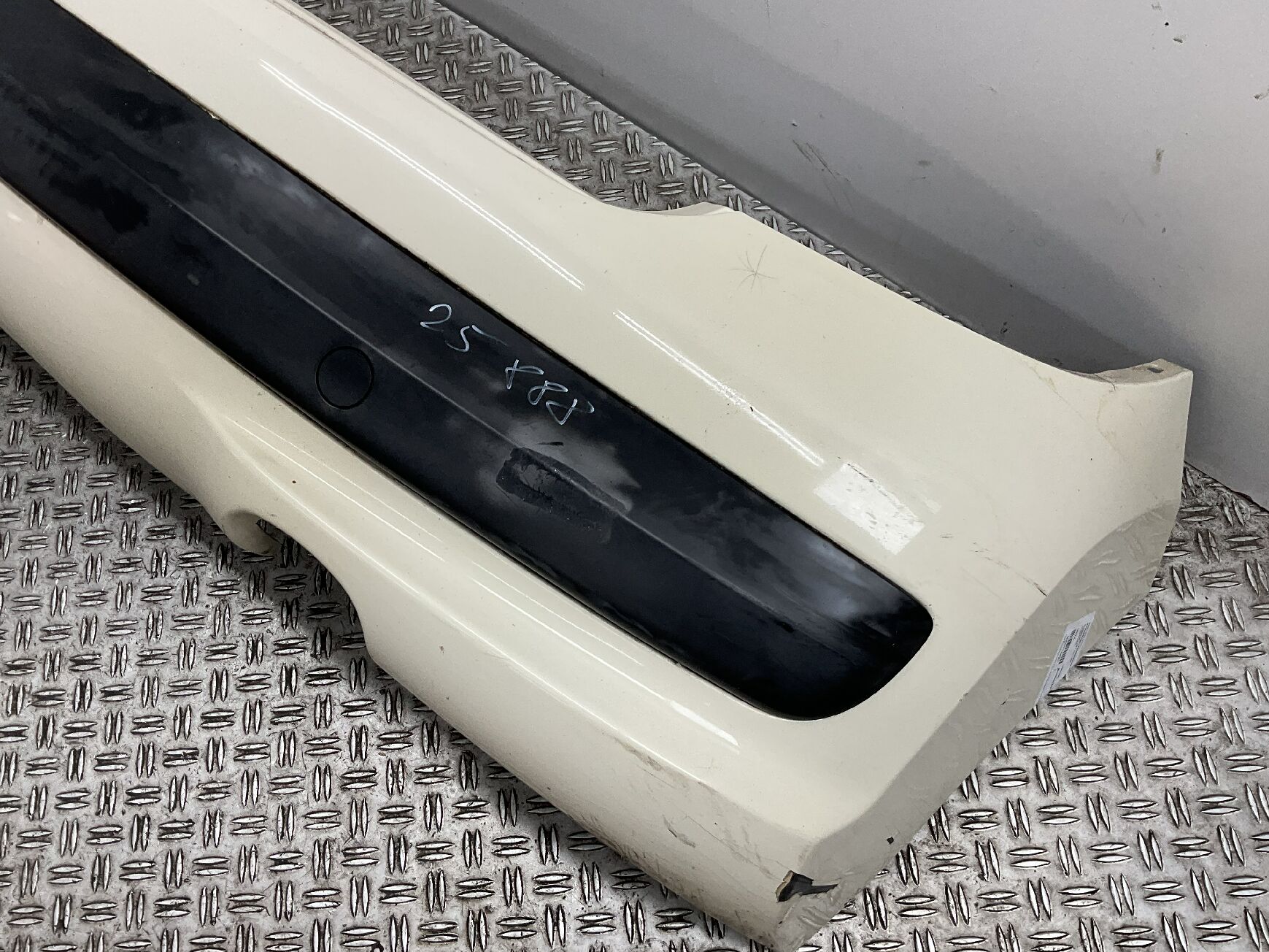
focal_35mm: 32
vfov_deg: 44.1
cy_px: 514
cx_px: 595
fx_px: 1173
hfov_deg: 56.8
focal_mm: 3
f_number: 1.8
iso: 32
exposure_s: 1/100
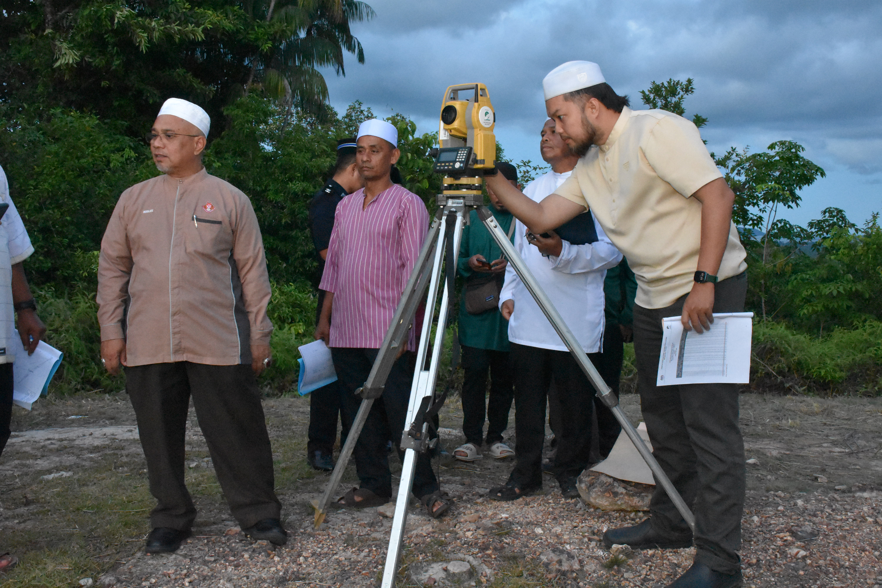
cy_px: 294
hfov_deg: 47.9
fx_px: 992
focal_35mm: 40
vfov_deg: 33.0
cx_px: 441
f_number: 13
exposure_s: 1/60
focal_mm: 27
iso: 10000
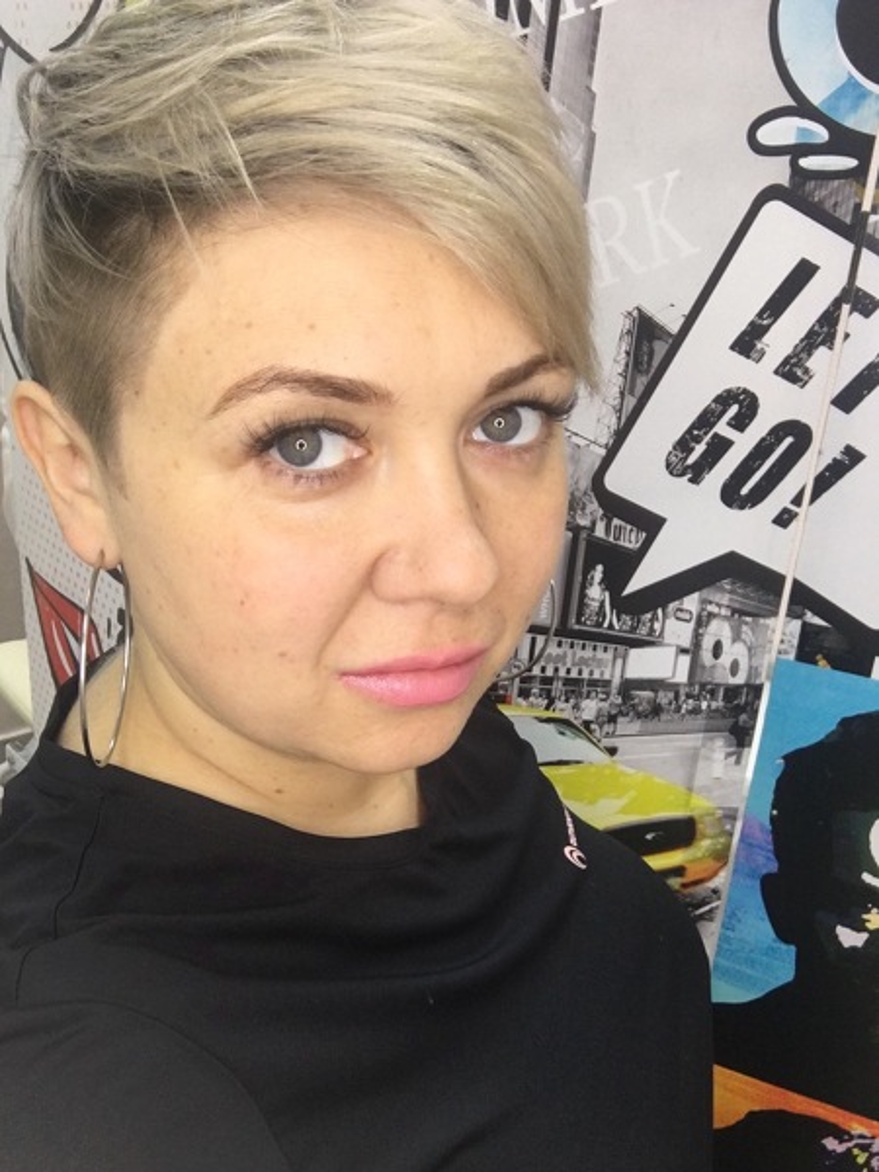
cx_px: 440
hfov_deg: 45.4
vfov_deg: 58.4
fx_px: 1050
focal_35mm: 31
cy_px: 586
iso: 40
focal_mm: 2.65
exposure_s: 1/50
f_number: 2.2
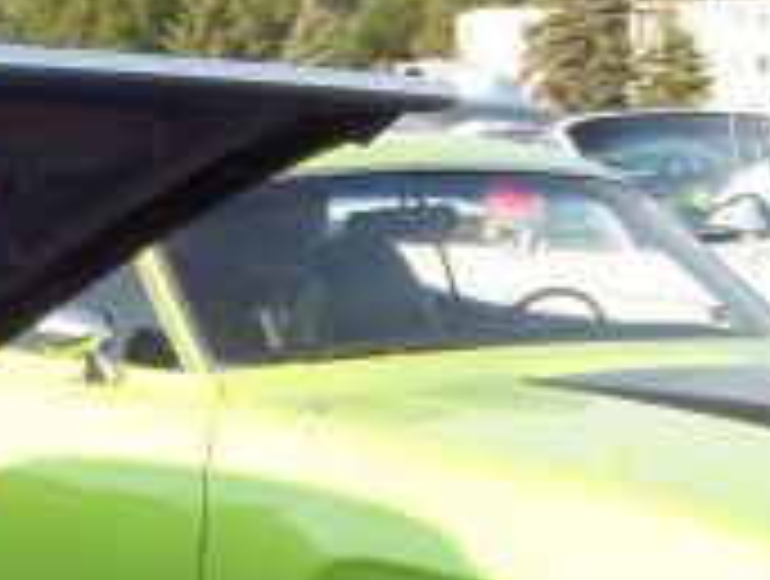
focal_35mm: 154
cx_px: -207
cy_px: 1003
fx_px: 3433
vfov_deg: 9.3
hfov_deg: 12.4
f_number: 3.3
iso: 64
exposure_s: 1/320
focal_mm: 5.9
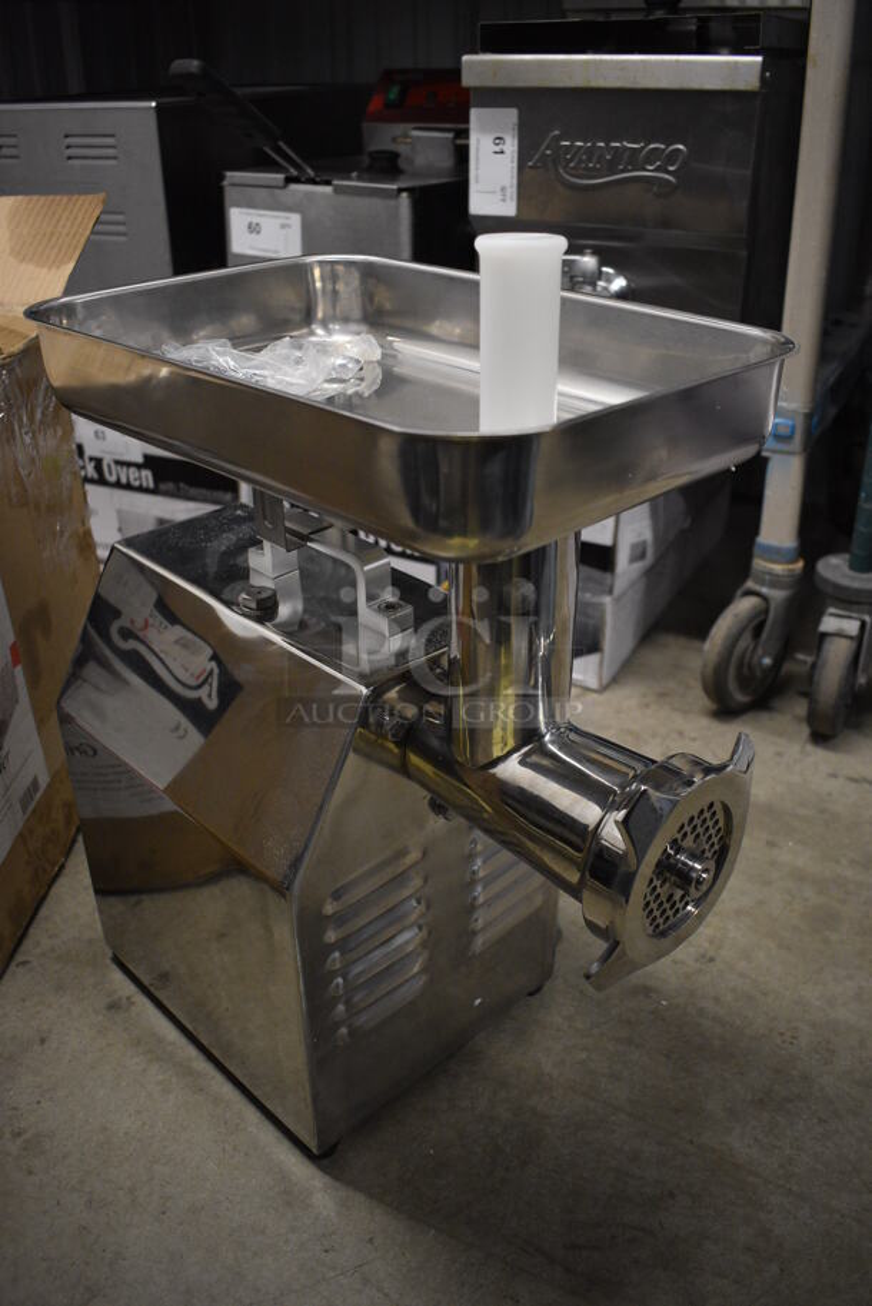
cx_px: 436
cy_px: 653
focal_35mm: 30
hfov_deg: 43.7
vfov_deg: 61.9
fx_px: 1088
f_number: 3.5
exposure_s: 1/125
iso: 1600
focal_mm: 20
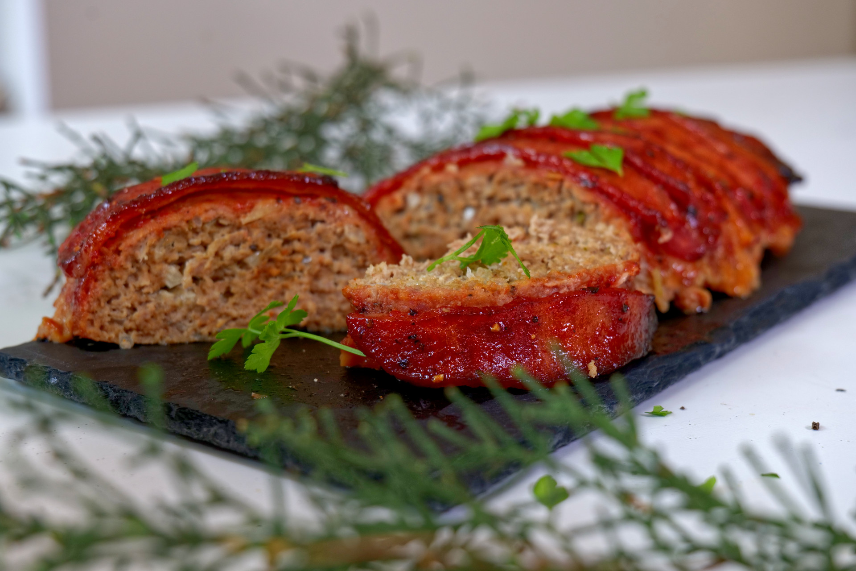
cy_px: 286
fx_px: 1427
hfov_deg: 33.4
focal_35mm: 60
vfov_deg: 22.6
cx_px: 428
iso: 800
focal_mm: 60
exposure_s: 1/80
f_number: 7.1
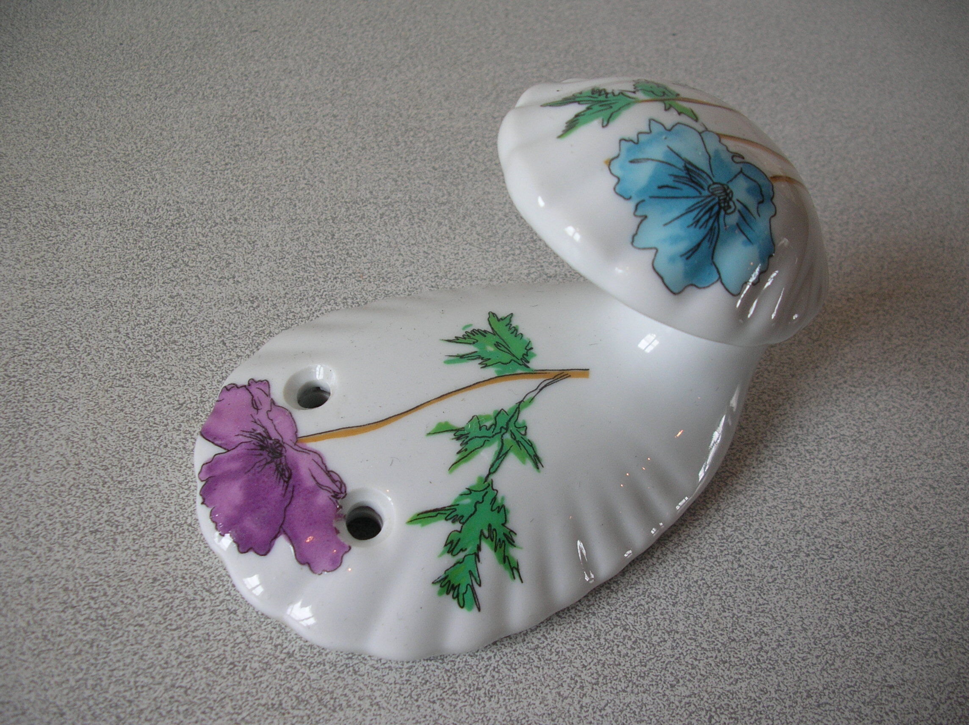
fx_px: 979
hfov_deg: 52.7
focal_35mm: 35
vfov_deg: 40.6
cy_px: 362
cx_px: 484
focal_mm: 5.8
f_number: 2.8
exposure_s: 1/13
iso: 50
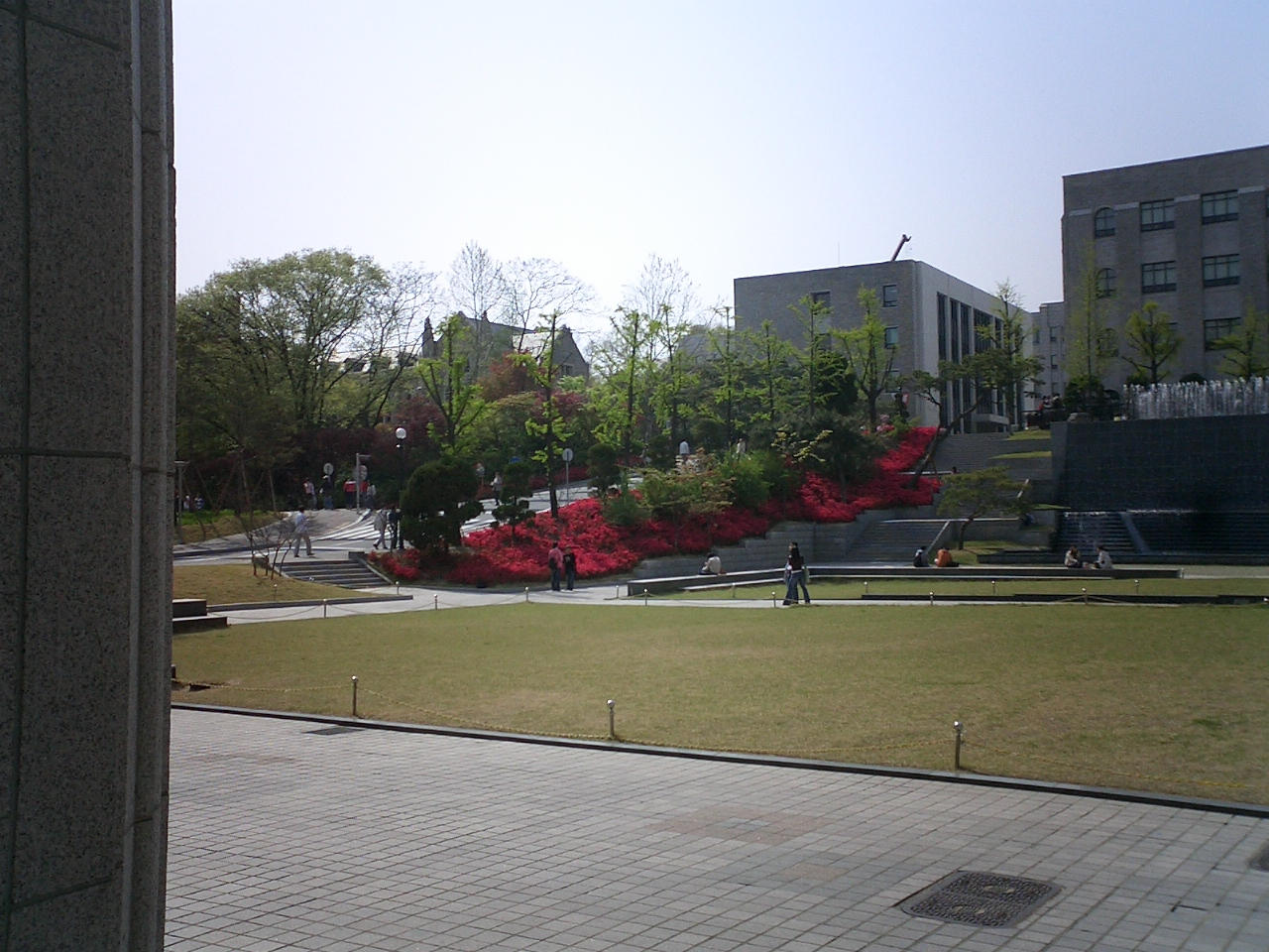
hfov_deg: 50.1
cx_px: 634
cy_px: 476
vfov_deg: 38.7
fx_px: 1356
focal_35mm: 37
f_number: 3.5
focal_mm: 5.6
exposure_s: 1/1600
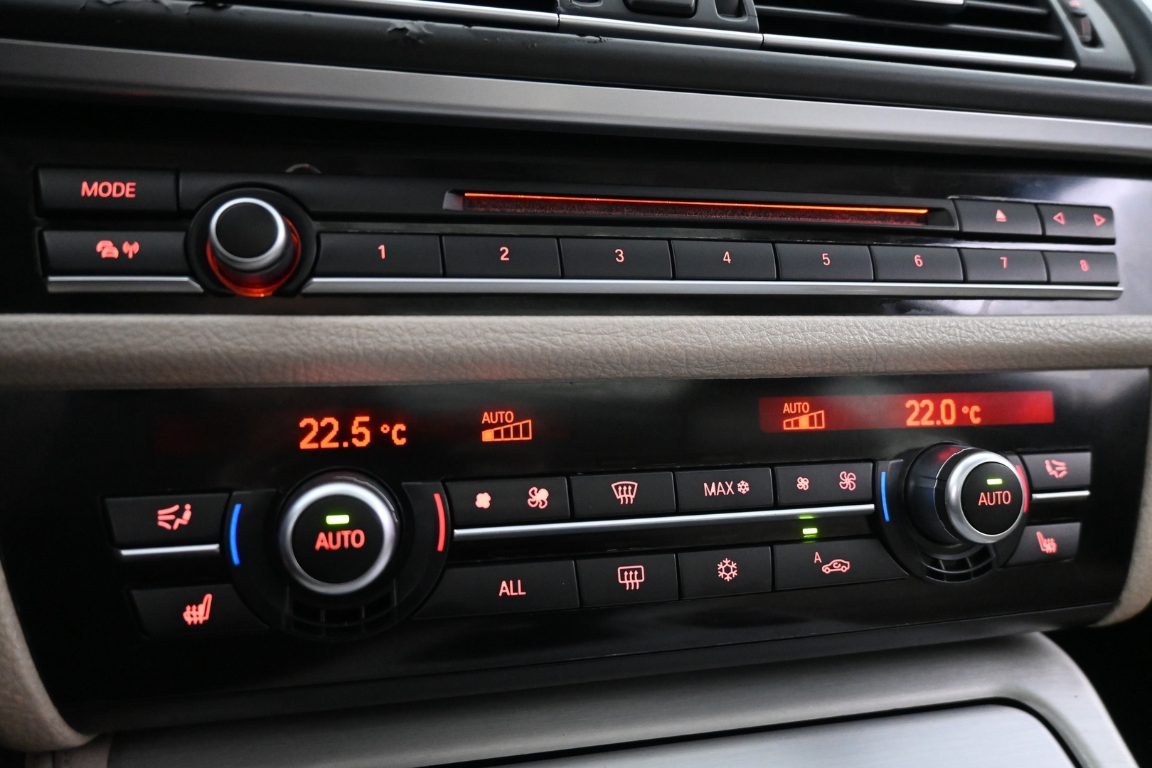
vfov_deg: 49.1
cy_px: 384
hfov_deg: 68.9
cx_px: 576
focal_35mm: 26
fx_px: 840
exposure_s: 1/30
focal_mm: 17.5
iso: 4500
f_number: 3.5
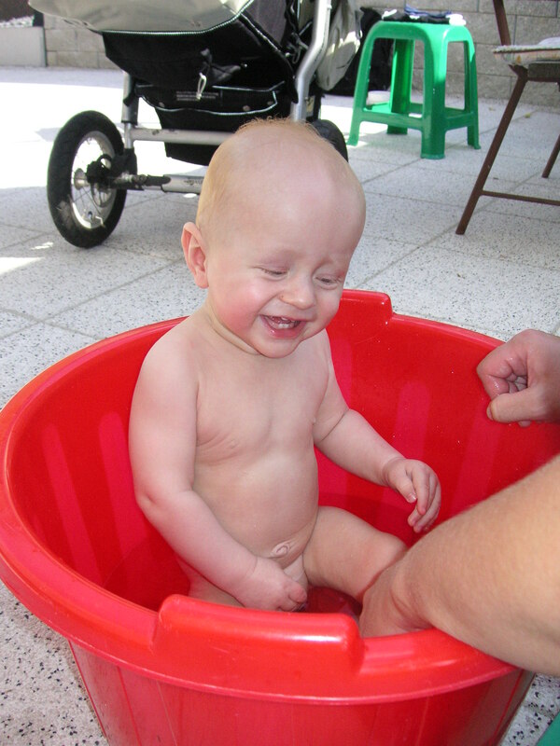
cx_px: 280
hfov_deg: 38.7
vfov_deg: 50.1
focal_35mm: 37
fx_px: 798
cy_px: 373
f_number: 2.8
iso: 100
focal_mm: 6.1
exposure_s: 1/1000
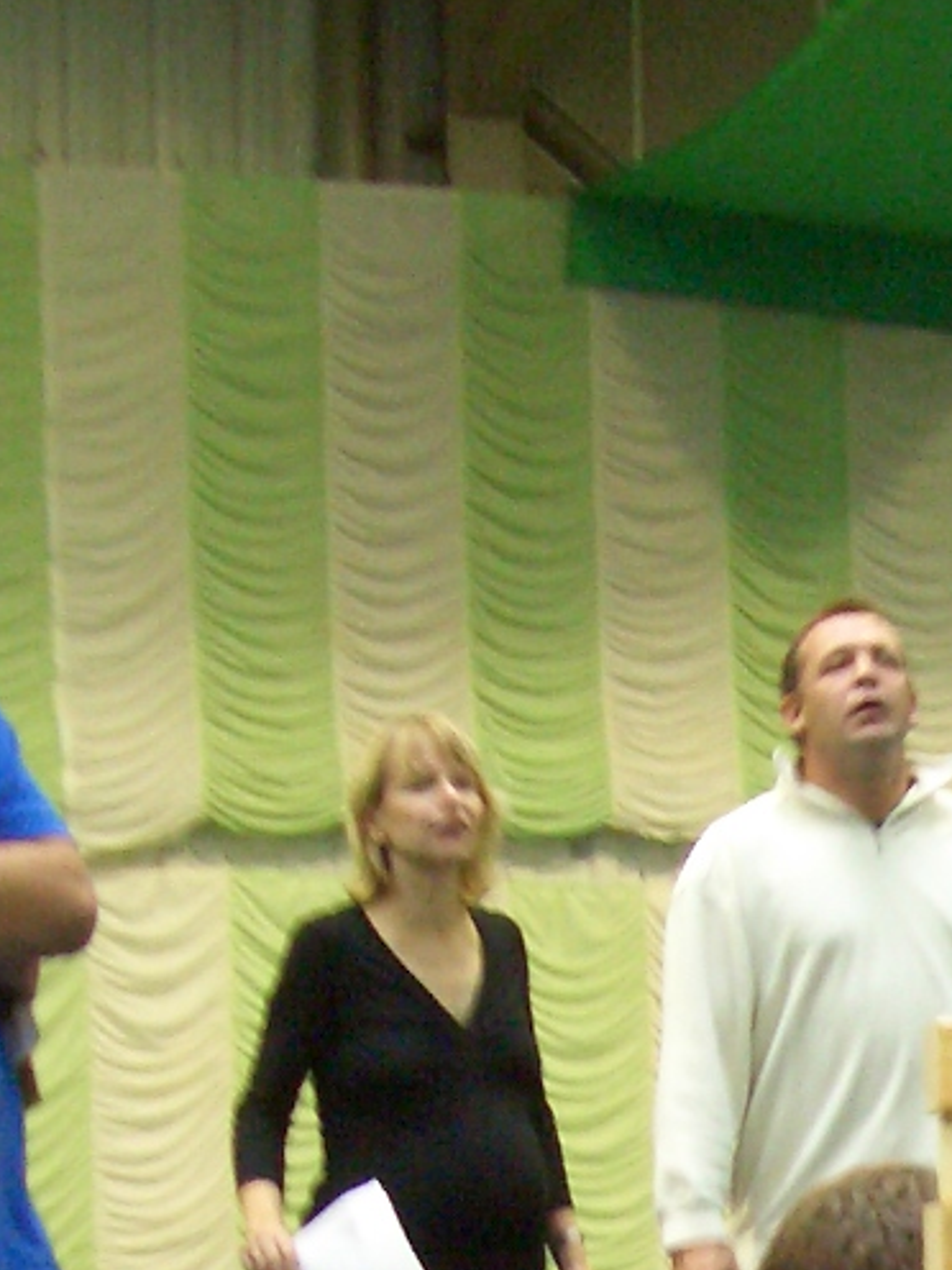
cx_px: 1423
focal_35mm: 113
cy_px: 1675
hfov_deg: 12.5
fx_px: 4144
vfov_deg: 16.4
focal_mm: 5.8
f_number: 2.6
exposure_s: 1/25
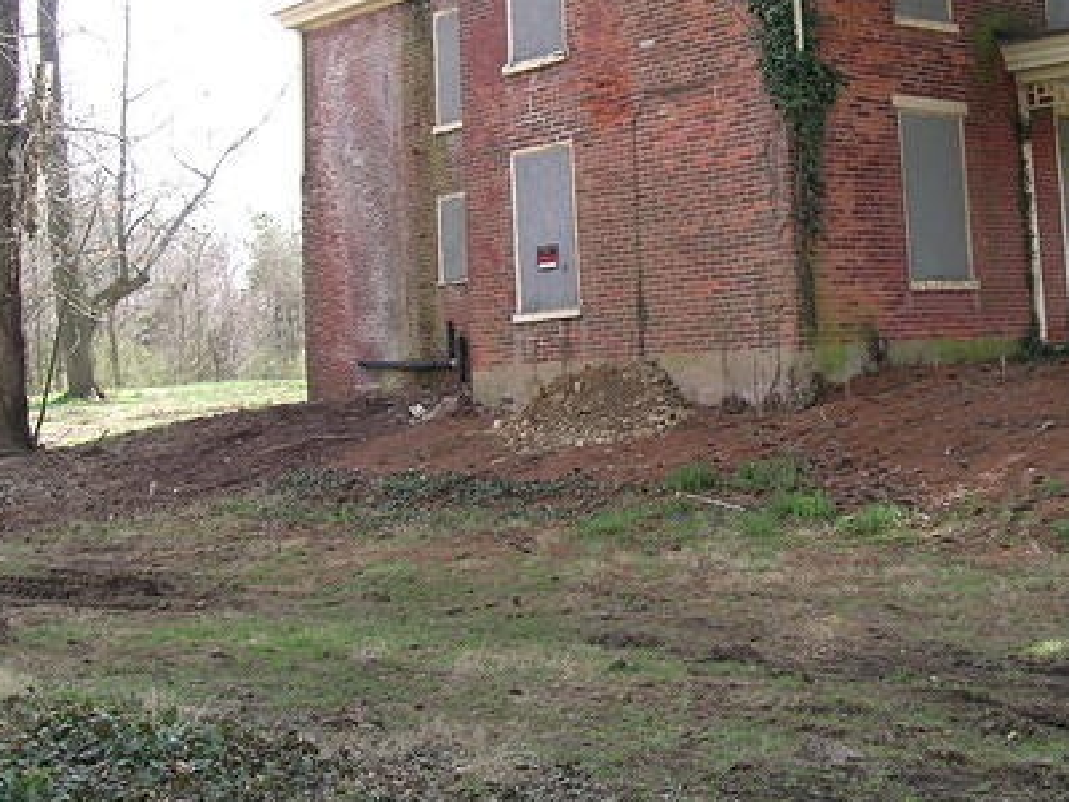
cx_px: 836
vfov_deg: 25.7
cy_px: 168
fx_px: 1729
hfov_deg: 33.5
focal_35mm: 56
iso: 50
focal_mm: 7.2
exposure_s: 1/95.6
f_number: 4.8
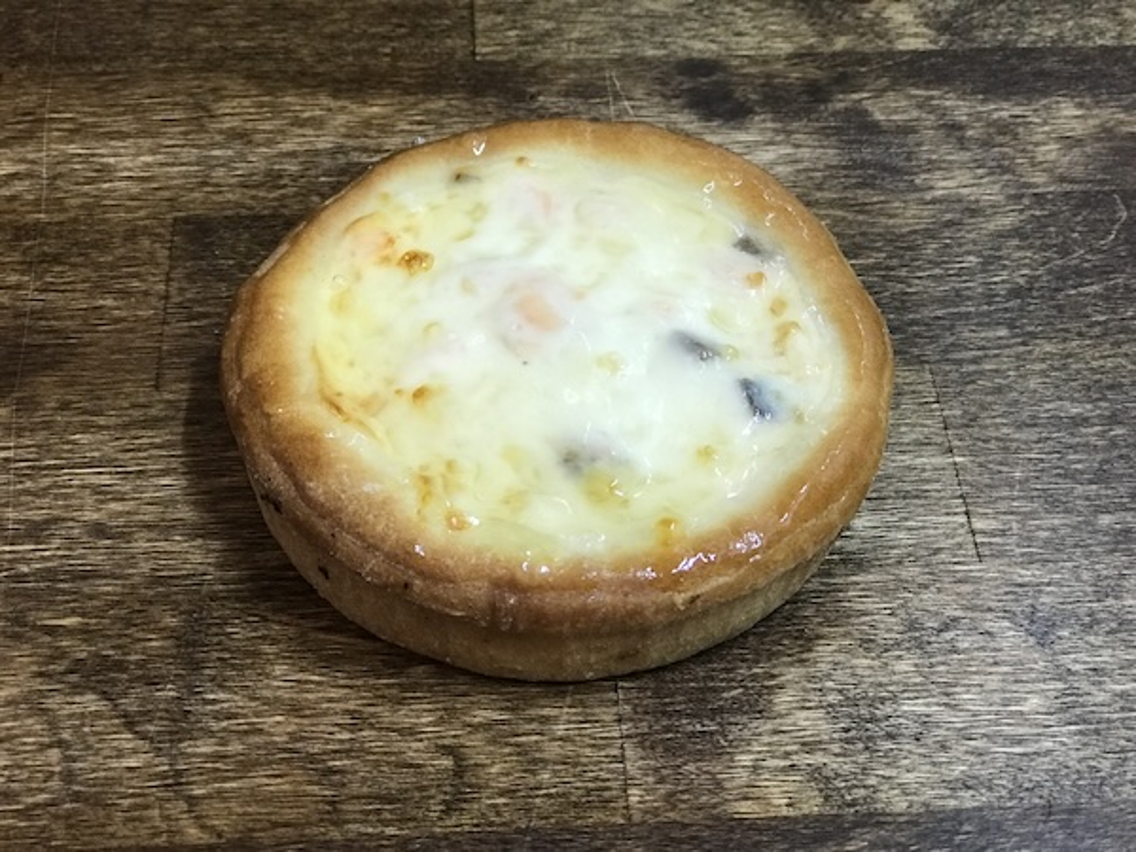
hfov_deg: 33.8
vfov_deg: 25.7
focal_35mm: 57
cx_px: 568
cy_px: 426
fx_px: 1871
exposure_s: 1/50
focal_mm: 6.6
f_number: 2.8
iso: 320
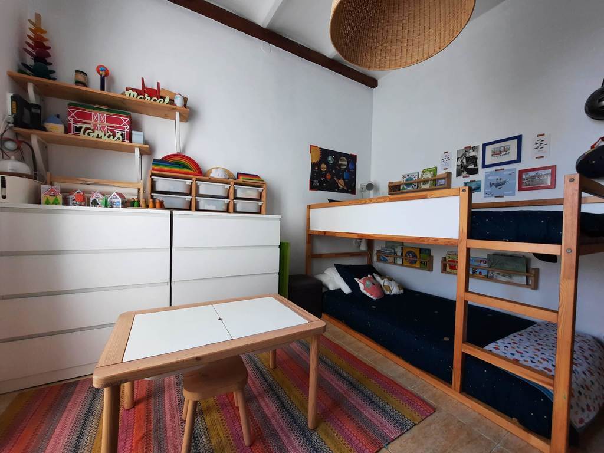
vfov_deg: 89.9
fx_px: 227
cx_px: 302
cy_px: 226
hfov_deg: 106.2
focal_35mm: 13
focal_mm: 1.74
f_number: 2.2
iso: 64
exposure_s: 1/50
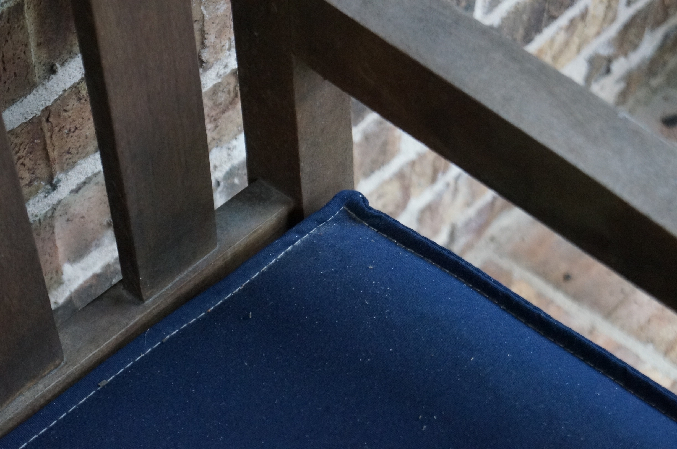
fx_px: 1549
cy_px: 224
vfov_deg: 16.5
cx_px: 338
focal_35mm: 82
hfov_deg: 24.7
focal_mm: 55
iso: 3200
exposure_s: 1/80
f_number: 5.6
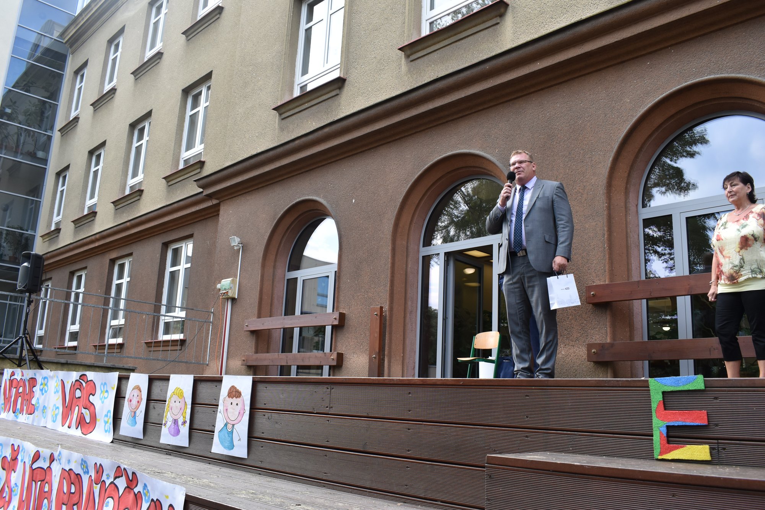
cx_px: 382
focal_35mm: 30
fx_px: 637
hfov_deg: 61.9
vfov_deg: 43.6
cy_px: 255
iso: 400
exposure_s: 1/160
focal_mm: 20
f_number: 6.3
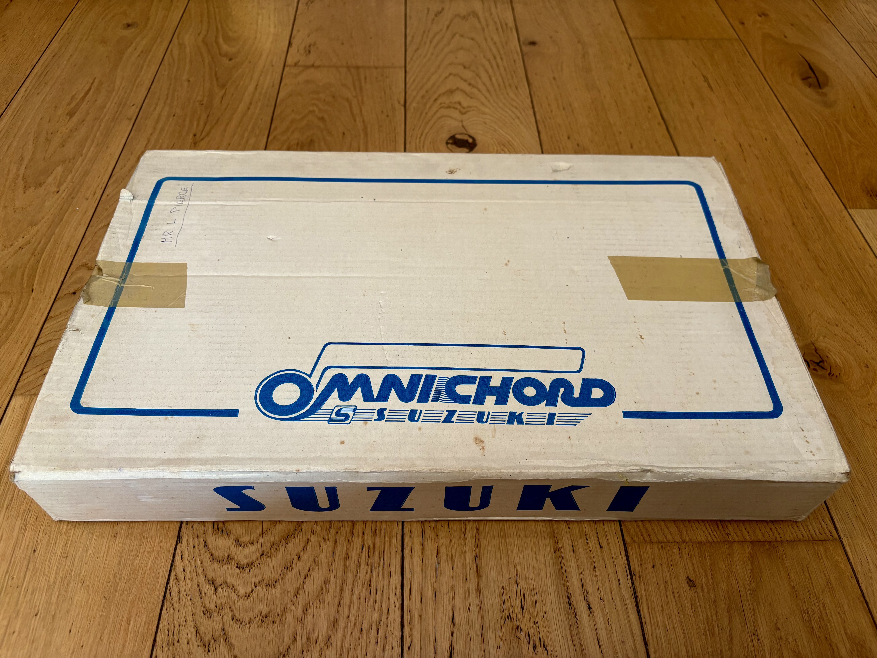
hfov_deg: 67.3
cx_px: 438
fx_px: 659
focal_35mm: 26
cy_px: 329
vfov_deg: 53.1
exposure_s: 1/100
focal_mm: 5.96
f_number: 1.6
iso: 125
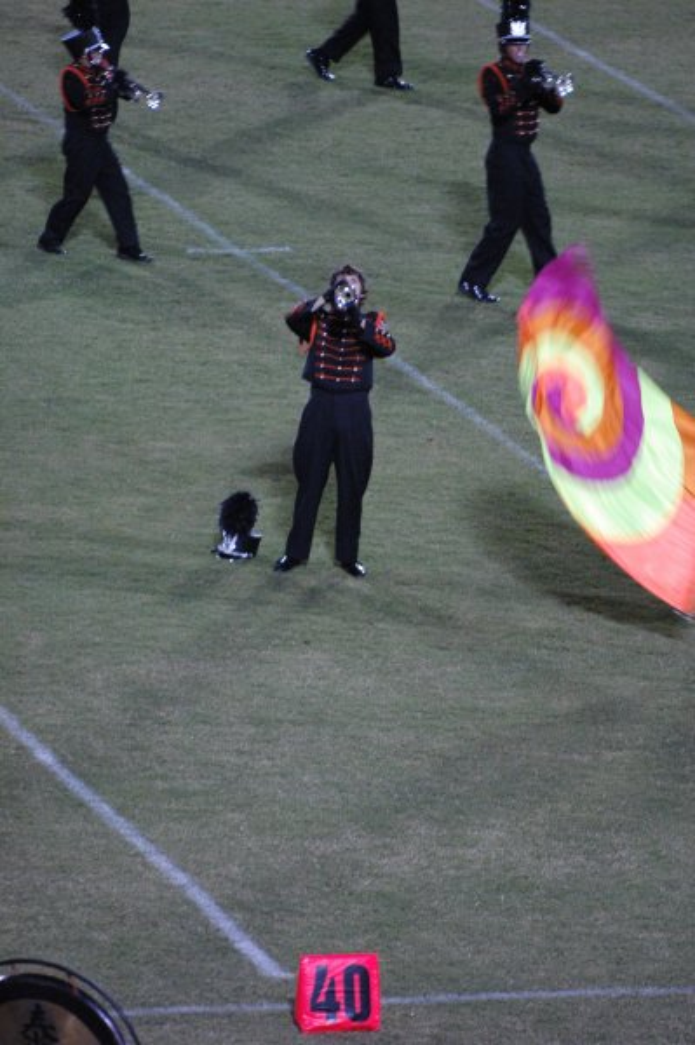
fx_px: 8702
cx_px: 348
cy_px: 522
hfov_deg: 4.6
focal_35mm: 300
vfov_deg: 6.9
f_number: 2.8
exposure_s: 1/60
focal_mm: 200
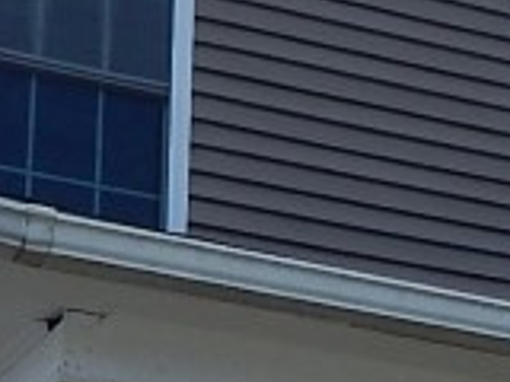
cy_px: 583
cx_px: 347
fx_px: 2166
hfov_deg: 13.4
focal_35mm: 147
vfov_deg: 9.8
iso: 125
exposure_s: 1/1500
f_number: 3
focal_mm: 4
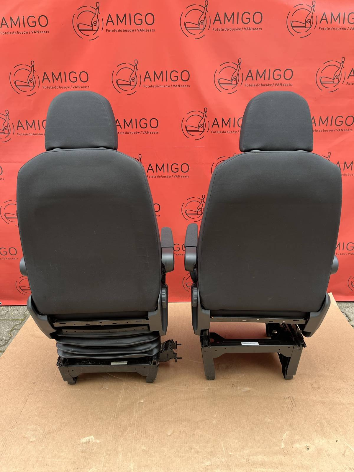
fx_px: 355
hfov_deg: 53.1
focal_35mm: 26
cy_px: 236
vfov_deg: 67.3
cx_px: 177
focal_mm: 5.1
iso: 40
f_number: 1.6
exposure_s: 1/122
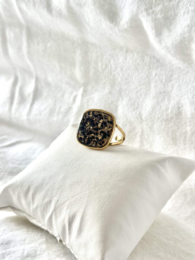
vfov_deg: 39.7
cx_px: 98
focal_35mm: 48
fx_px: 361
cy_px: 130
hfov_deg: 30.3
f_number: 1.78
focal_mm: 6.86
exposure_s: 1/244
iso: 80
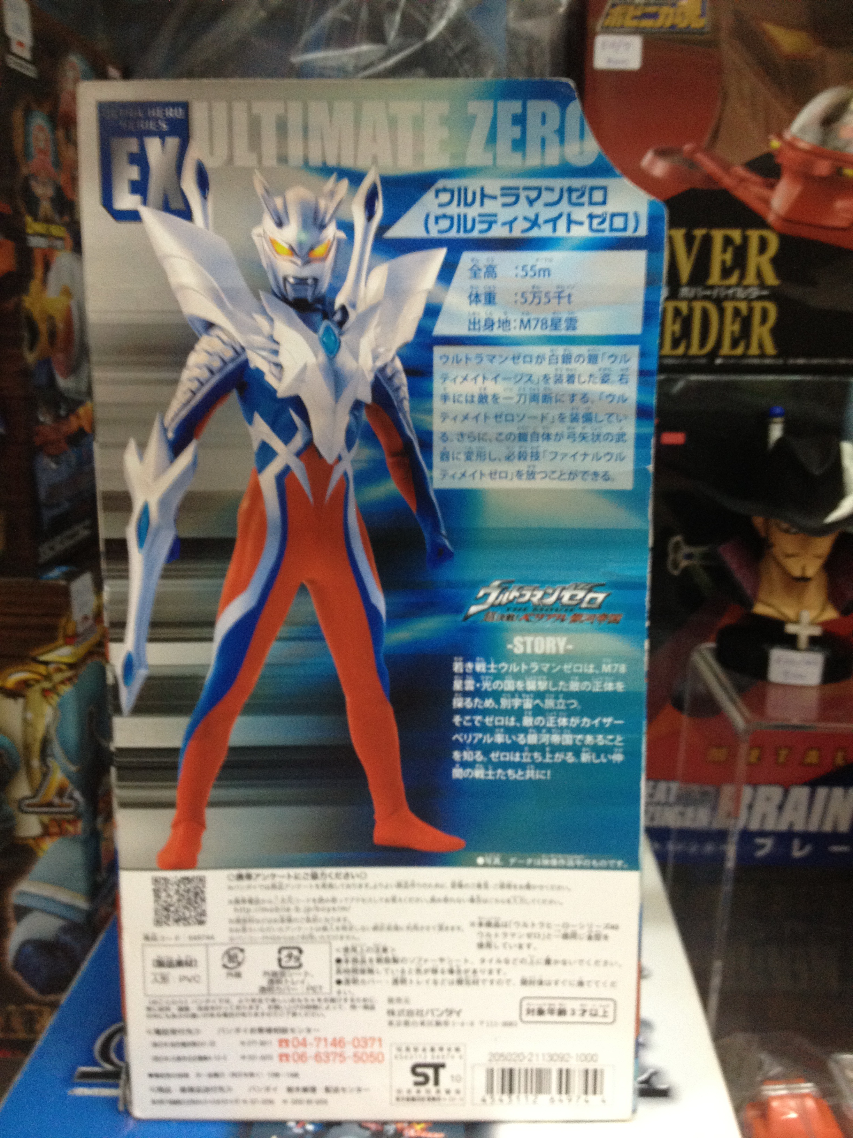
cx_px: 426
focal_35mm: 35
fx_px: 1150
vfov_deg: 52.6
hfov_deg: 40.7
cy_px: 569
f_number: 2.4
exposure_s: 1/20
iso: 200
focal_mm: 4.28
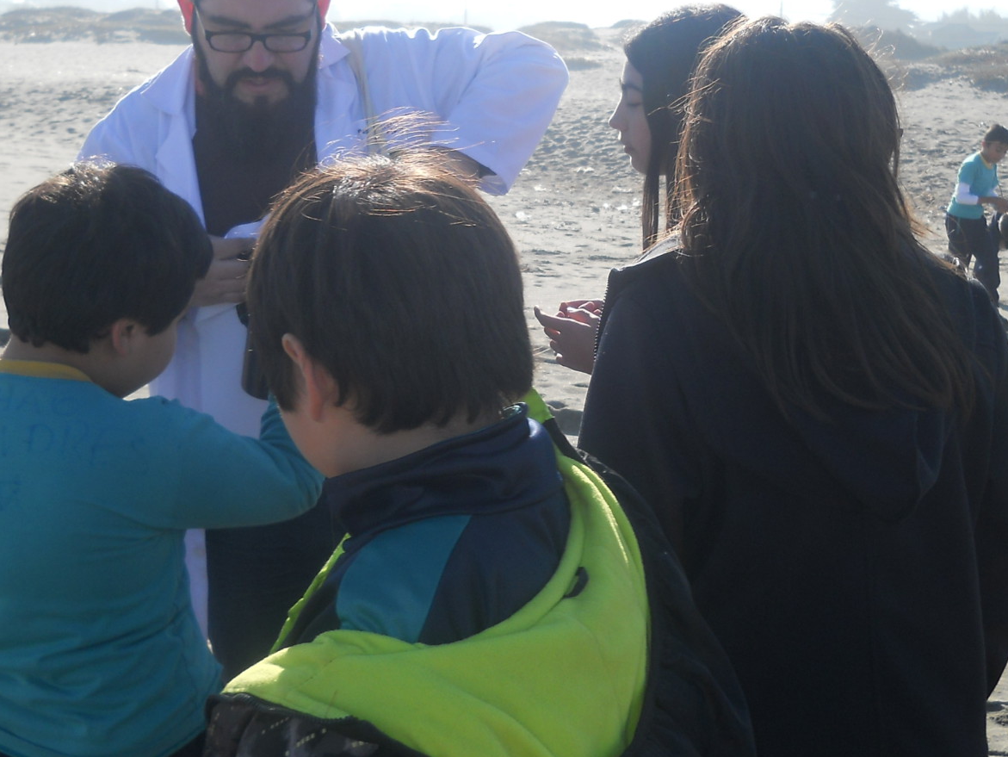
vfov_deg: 26.1
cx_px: 494
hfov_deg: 34.3
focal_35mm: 56
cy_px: 305
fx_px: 1631
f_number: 5.5
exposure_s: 1/250
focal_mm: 6.72
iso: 80
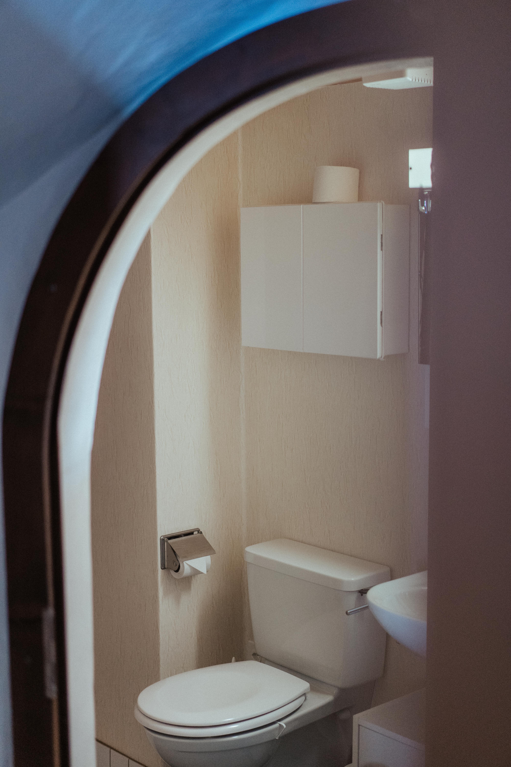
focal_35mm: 55
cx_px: 256
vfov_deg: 36.2
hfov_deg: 24.6
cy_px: 384
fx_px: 1171
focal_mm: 55
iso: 1600
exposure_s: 1/250
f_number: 1.8
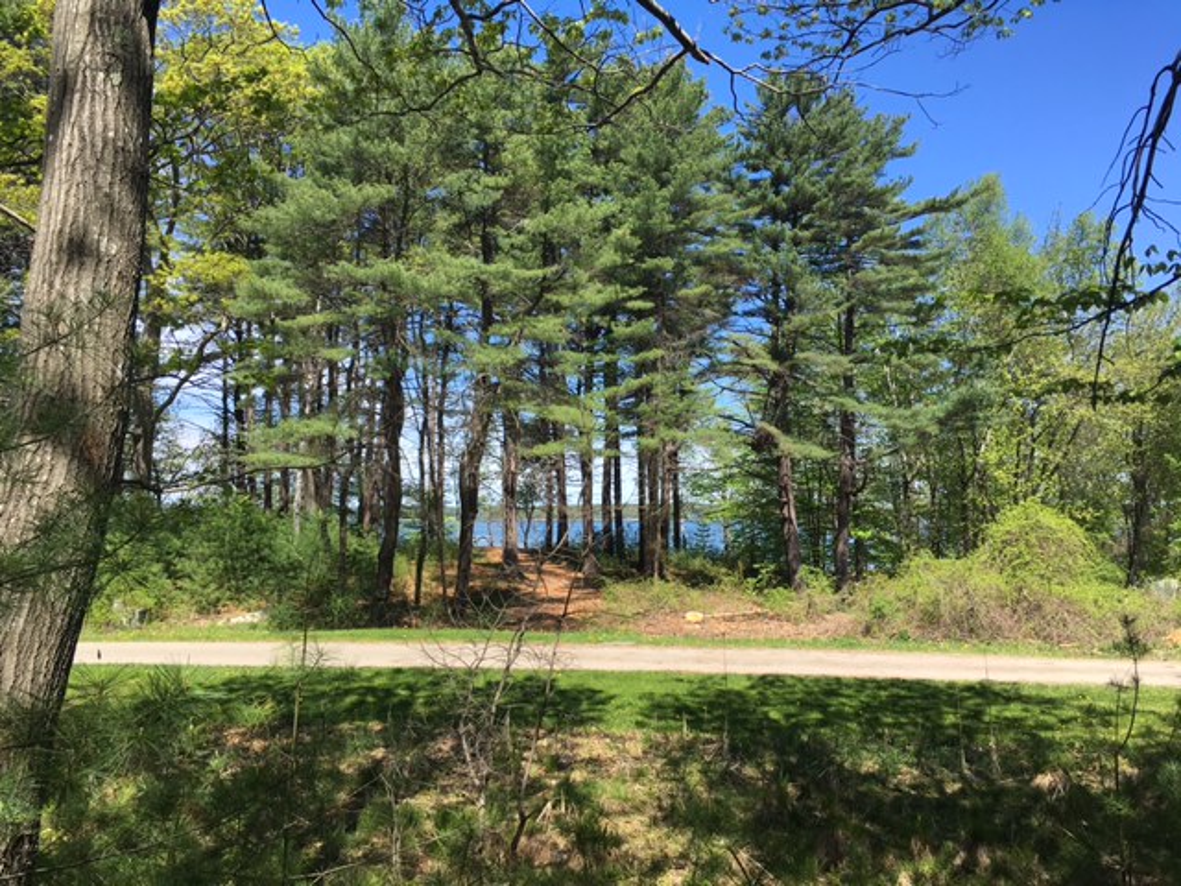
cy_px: 443
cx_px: 590
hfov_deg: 61.7
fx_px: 989
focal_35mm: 29
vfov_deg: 48.2
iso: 25
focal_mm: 4.15
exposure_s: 1/761
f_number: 2.2
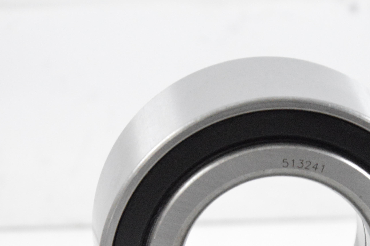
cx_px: 277
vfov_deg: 4.9
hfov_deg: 7.4
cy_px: 272
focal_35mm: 279
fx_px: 2865
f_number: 7.1
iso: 3200
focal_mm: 80
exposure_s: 1/100
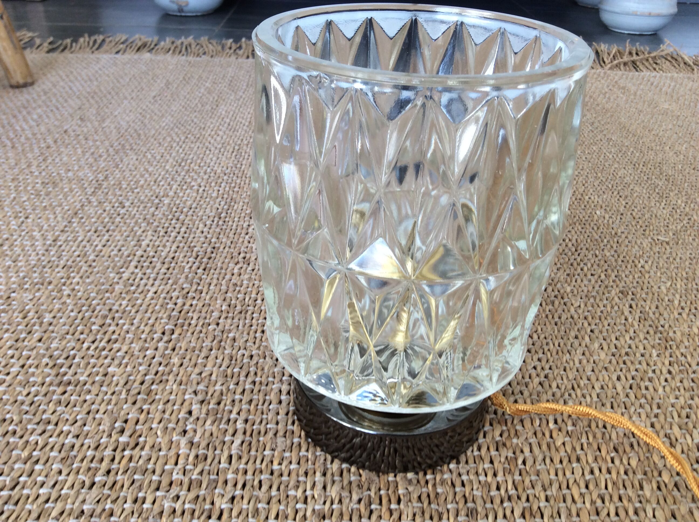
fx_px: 645
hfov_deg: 56.9
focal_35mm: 32
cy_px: 261
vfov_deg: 44.1
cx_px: 350
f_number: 2.4
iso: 40
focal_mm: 3.3
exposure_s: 1/25
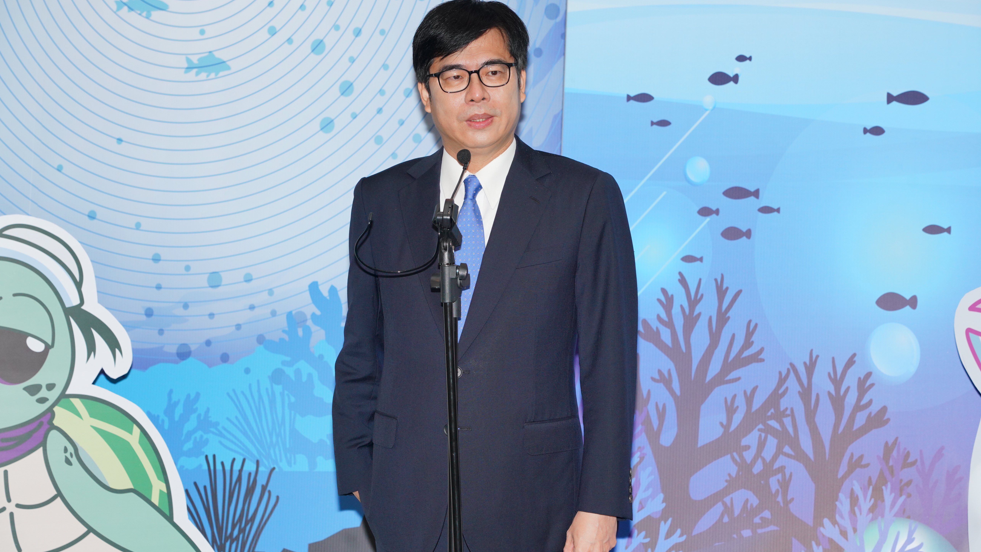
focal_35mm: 111
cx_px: 491
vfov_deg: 10.9
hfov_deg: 19.3
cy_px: 273
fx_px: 2887
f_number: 6.3
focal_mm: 105
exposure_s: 1/200
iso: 1000
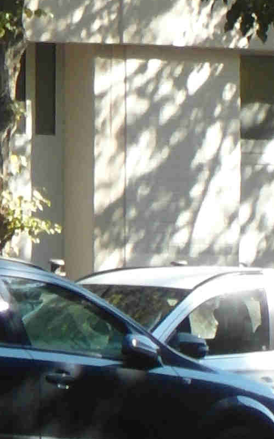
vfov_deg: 3.0
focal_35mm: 699
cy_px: -559
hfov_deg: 1.9
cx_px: -185
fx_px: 8353
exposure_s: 1/125
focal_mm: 20.3
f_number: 4
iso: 100
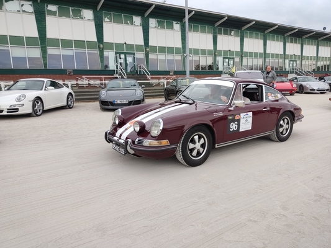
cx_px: 166
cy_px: 124
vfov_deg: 54.9
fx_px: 239
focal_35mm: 25
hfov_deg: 69.4
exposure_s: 1/471
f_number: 1.79
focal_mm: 4.71
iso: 50
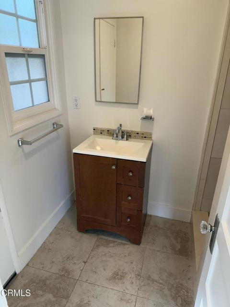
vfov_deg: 71.6
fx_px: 213
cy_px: 154
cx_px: 115
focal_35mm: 24
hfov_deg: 56.8
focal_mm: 6.76
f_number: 1.78
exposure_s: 1/120
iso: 200
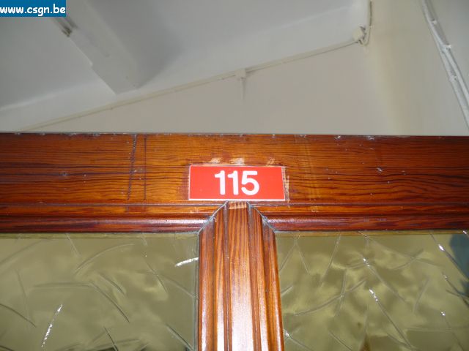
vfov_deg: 49.7
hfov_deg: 63.4
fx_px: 379
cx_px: 234
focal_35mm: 28
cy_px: 176
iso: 100
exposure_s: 1/30
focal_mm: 4.7
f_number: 3.3
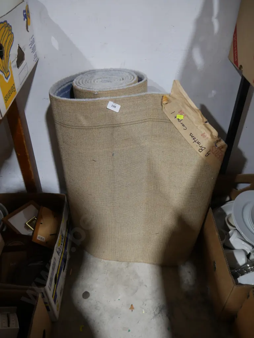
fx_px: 274
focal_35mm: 28
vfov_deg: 63.4
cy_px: 169
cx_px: 127
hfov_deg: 49.8
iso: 800
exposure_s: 1/60
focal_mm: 14
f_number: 3.5
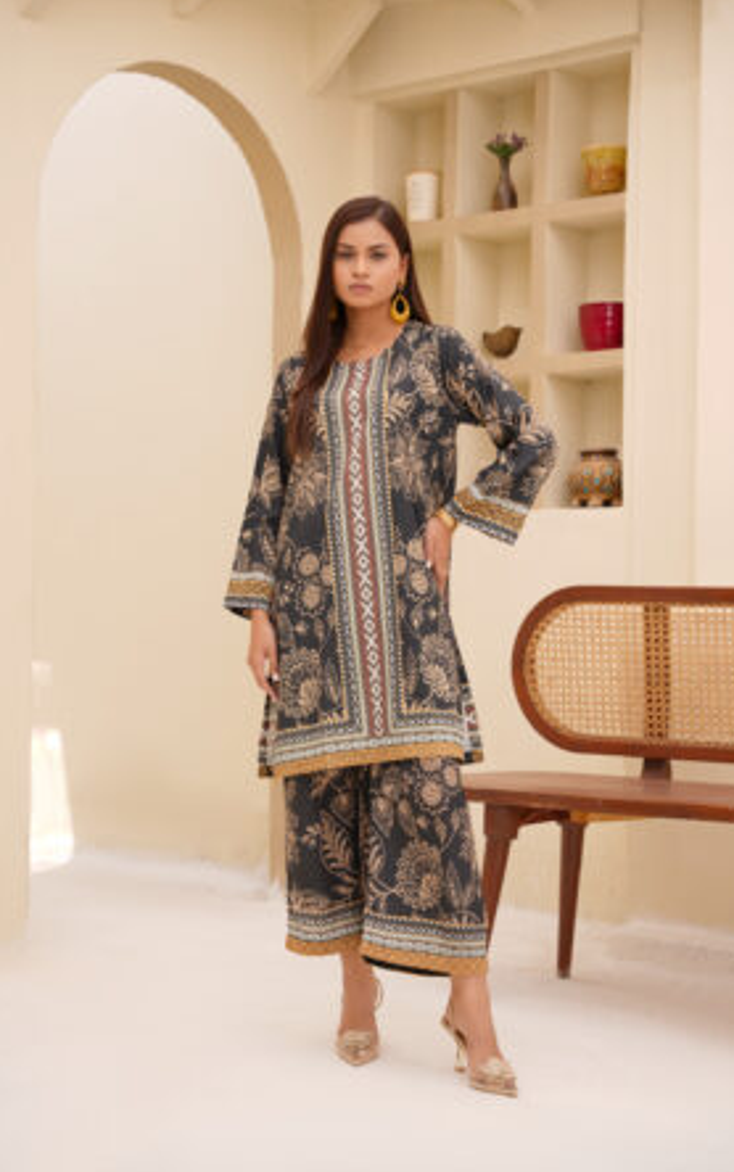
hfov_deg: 20.6
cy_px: 583
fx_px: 2020
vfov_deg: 32.4
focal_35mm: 63
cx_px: 364
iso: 50
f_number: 4
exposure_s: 1/125
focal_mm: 61.2
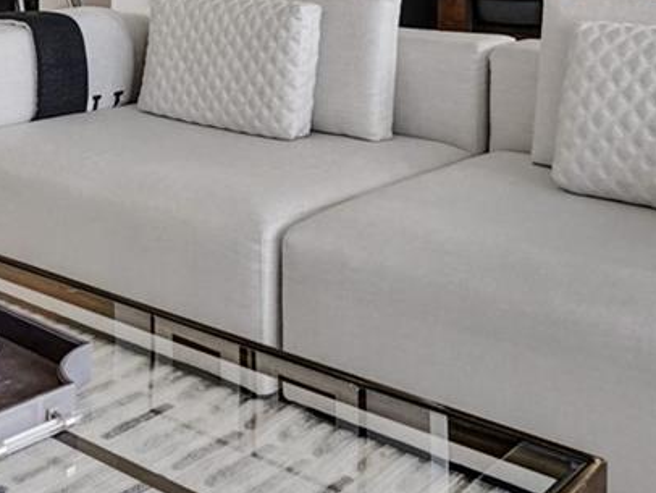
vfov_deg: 24.6
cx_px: 302
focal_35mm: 53
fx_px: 1005
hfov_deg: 36.1
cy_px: -115
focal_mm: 14
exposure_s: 1/500
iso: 1250
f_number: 5.6
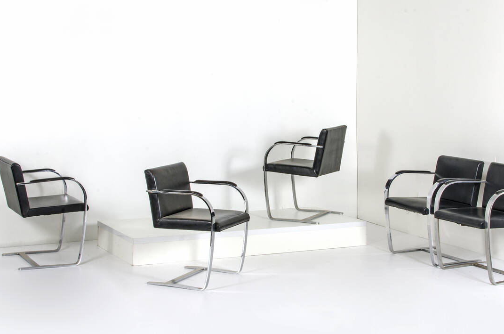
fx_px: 959
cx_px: 264
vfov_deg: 19.7
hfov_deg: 29.4
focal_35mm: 69
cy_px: 181
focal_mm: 35
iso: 100
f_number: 20
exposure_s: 1/160
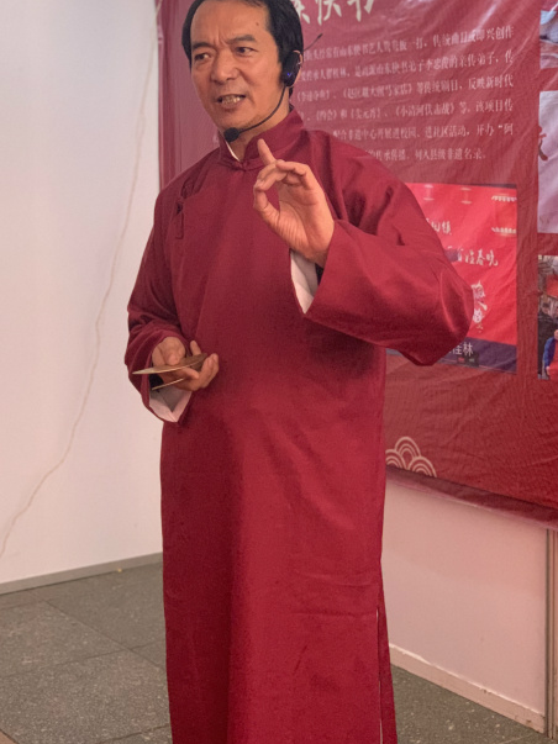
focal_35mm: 69
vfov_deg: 28.2
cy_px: 374
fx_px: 1484
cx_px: 252
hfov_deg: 21.3
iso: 400
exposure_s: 1/60
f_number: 2.4
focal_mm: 6
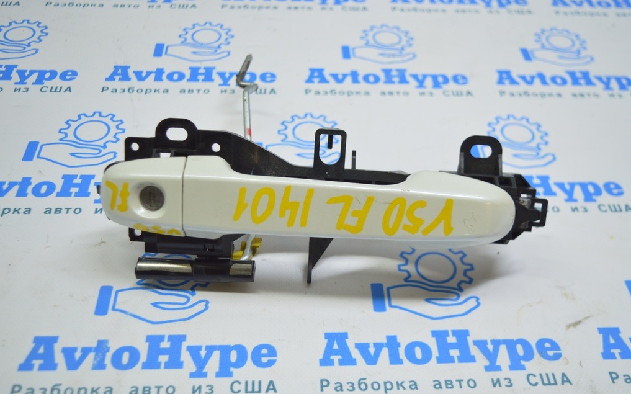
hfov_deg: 49.3
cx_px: 316
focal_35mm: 40
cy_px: 205
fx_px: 688
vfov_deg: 32.0
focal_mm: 26
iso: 400
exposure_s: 1/60
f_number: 4
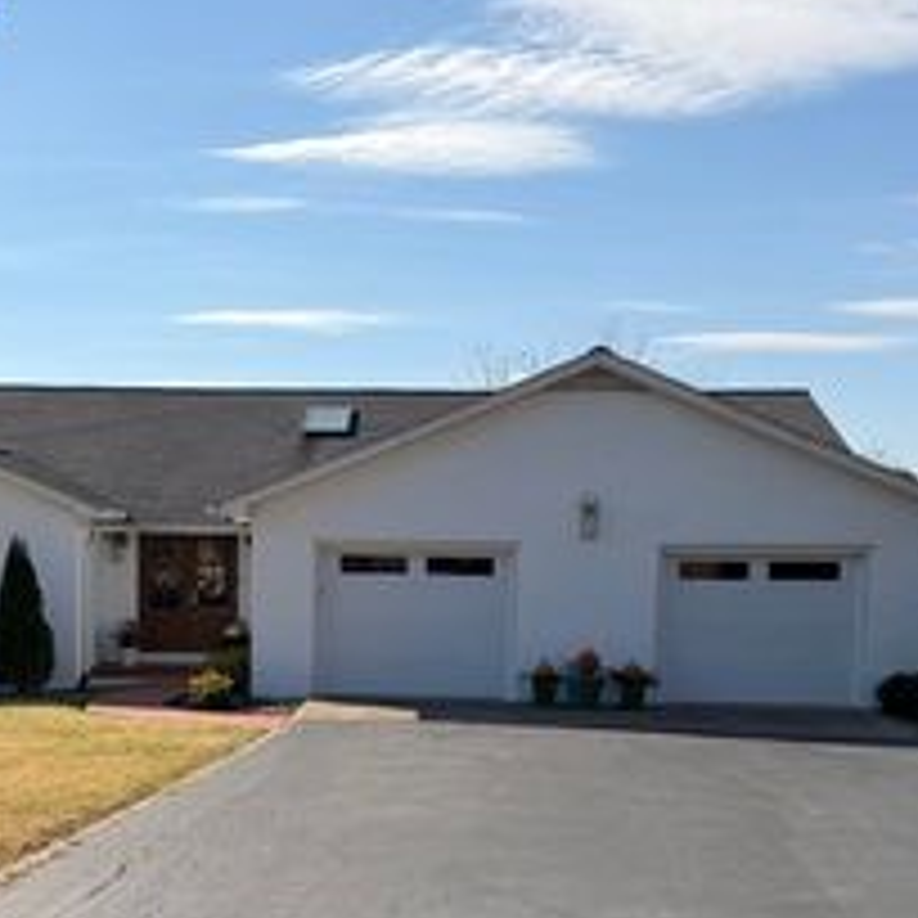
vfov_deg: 32.4
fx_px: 1560
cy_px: 646
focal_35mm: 52
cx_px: 351
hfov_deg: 32.7
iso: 80
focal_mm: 6.76
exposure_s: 1/5714
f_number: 1.78
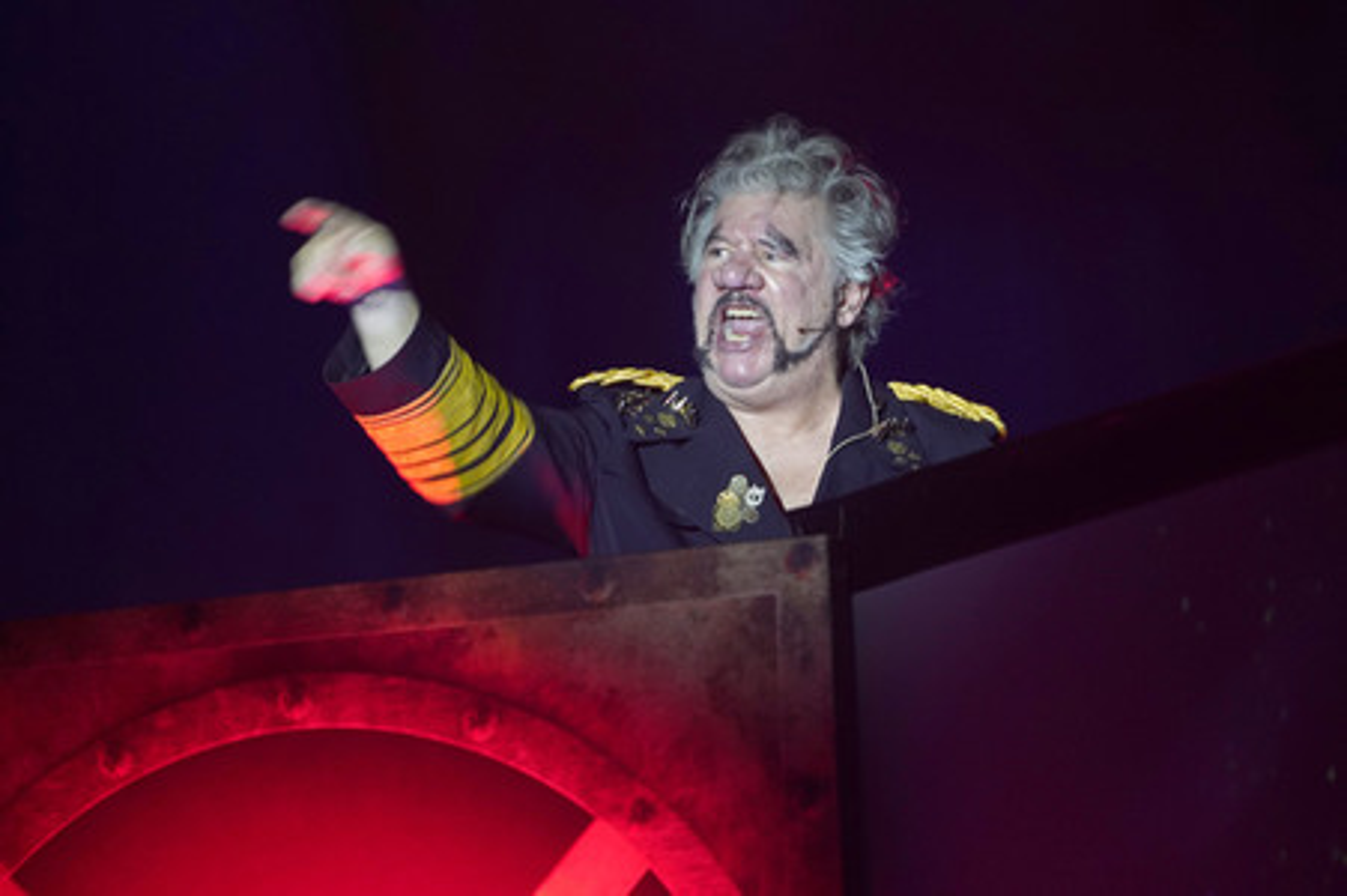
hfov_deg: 3.4
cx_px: 674
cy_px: 448
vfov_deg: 2.3
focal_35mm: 600
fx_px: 22433
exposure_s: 1/60
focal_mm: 600
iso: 3200
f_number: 6.3
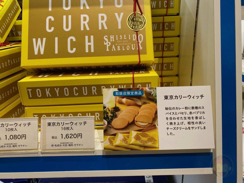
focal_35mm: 26
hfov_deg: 67.3
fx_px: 183
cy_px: 92
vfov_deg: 53.1
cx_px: 122
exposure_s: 1/168
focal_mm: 4.25
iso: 32
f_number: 1.8
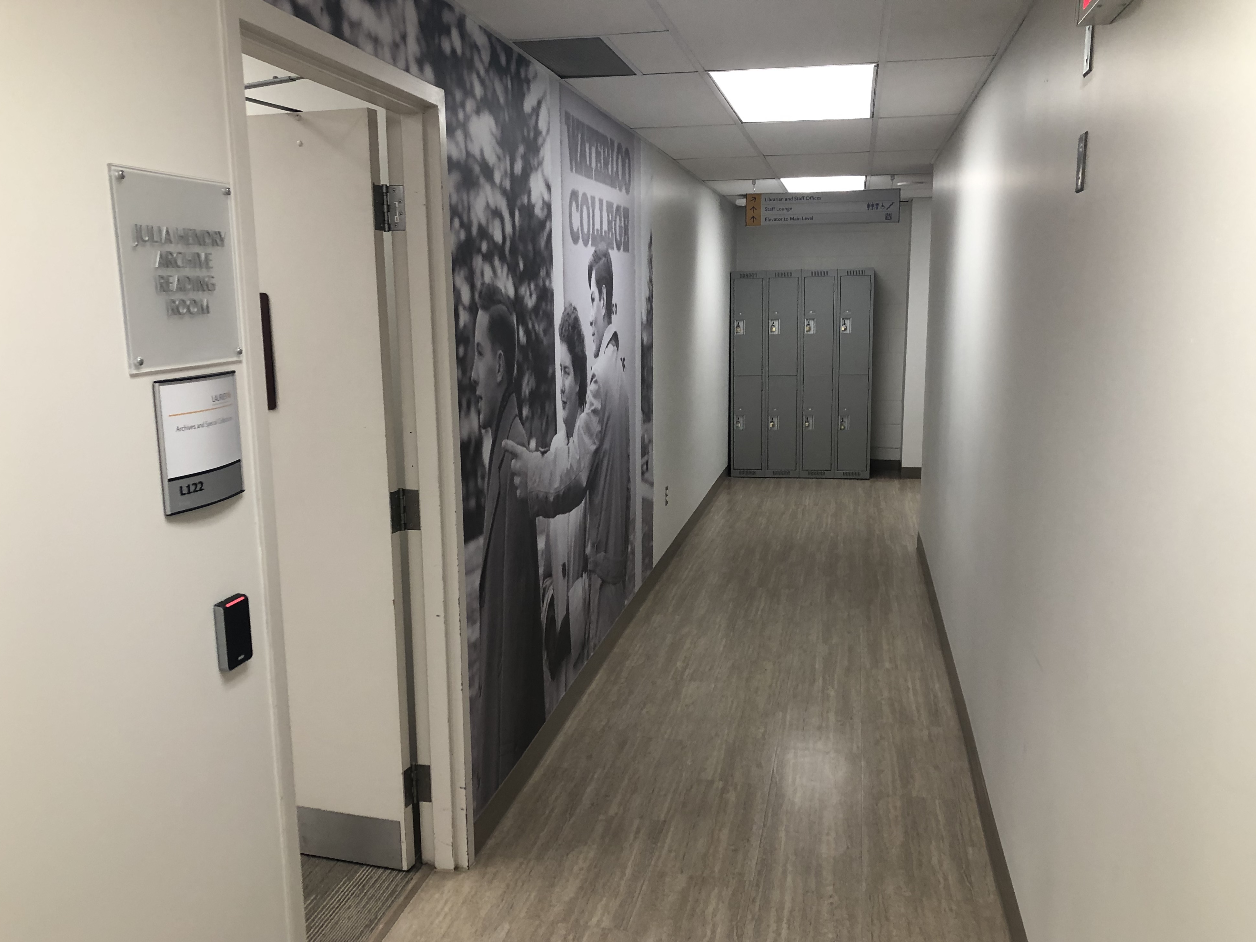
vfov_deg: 48.2
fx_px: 1052
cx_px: 610
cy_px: 486
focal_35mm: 29
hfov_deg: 61.6
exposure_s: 1/22
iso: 40
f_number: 1.8
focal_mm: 3.99
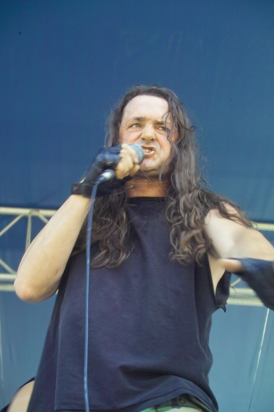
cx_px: 136
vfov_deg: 23.6
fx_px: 982
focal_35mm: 86
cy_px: 208
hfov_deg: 15.9
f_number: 6.7
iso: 200
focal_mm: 50
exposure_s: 1/60
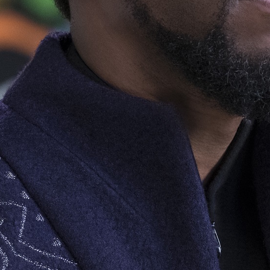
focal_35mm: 645
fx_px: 5692
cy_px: 55
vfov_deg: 2.7
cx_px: 234
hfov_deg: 2.7
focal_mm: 140
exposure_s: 1/80
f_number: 3.6
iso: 3200
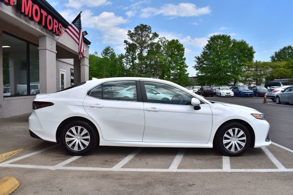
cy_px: 98
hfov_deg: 67.4
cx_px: 146
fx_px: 220
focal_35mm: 27
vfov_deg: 47.9
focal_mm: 18
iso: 200
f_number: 11
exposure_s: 1/500
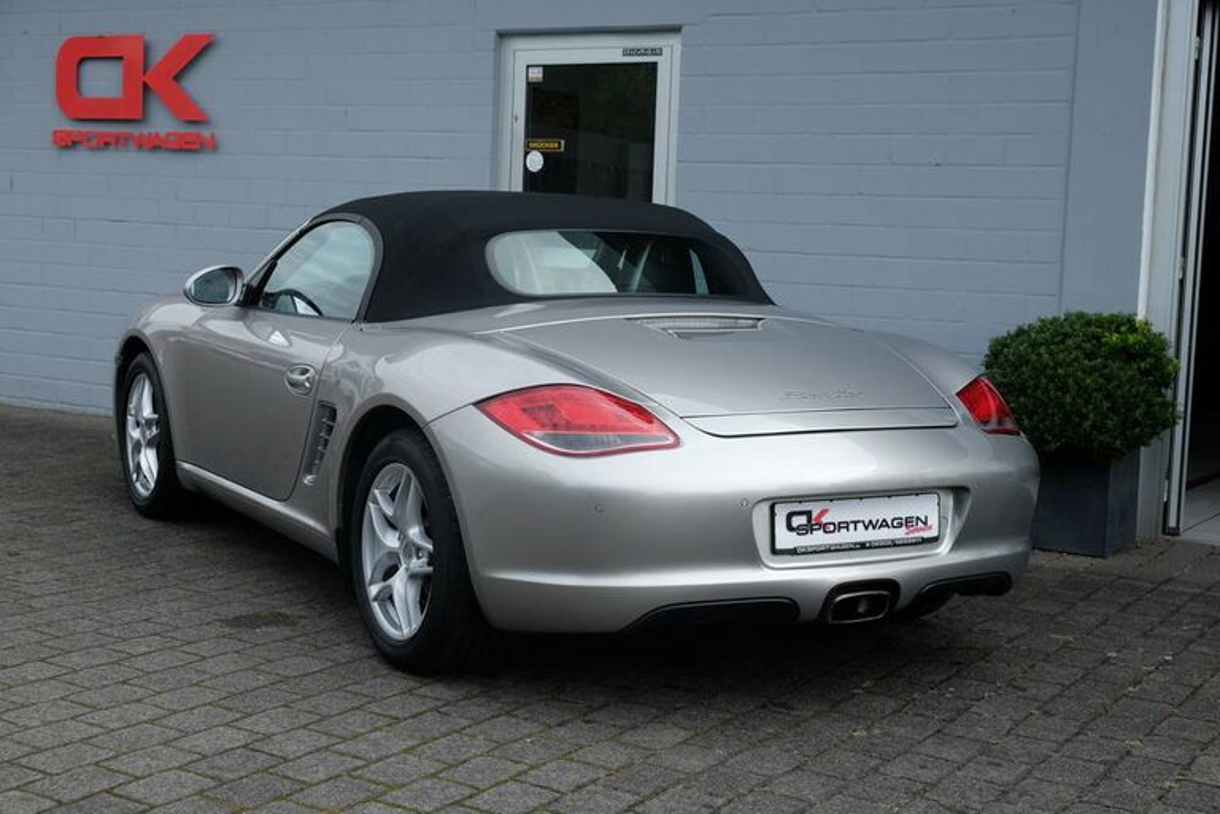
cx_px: 610
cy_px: 407
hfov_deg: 38.9
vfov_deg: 26.5
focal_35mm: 51
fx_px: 1728
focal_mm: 34.3
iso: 200
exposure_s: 1/250
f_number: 5.6
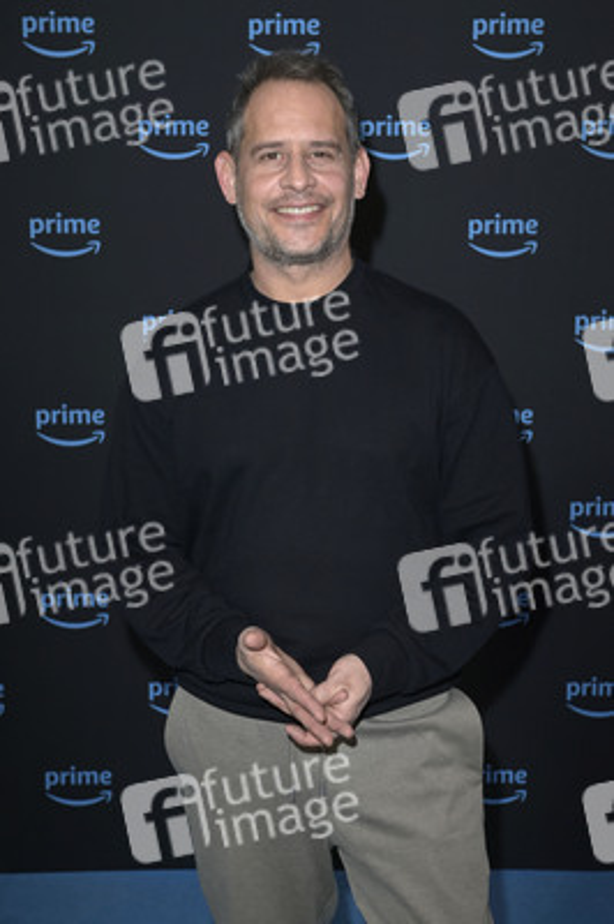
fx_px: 1435
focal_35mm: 56
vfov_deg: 35.7
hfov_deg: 24.2
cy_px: 462
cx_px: 307
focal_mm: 56
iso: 800
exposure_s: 1/250
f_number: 5.6
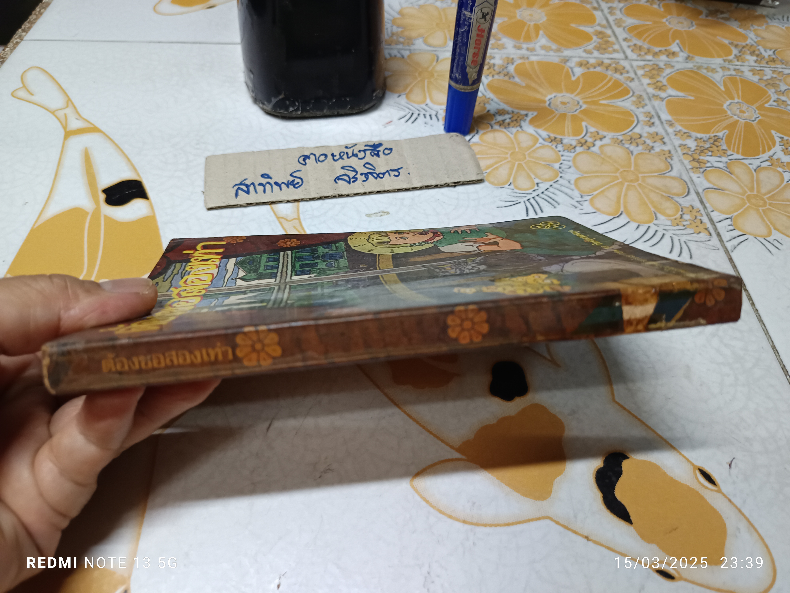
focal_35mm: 24
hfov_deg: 71.6
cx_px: 395
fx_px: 548
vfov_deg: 56.8
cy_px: 296
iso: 1012
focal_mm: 5.31
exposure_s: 1/25
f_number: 1.7
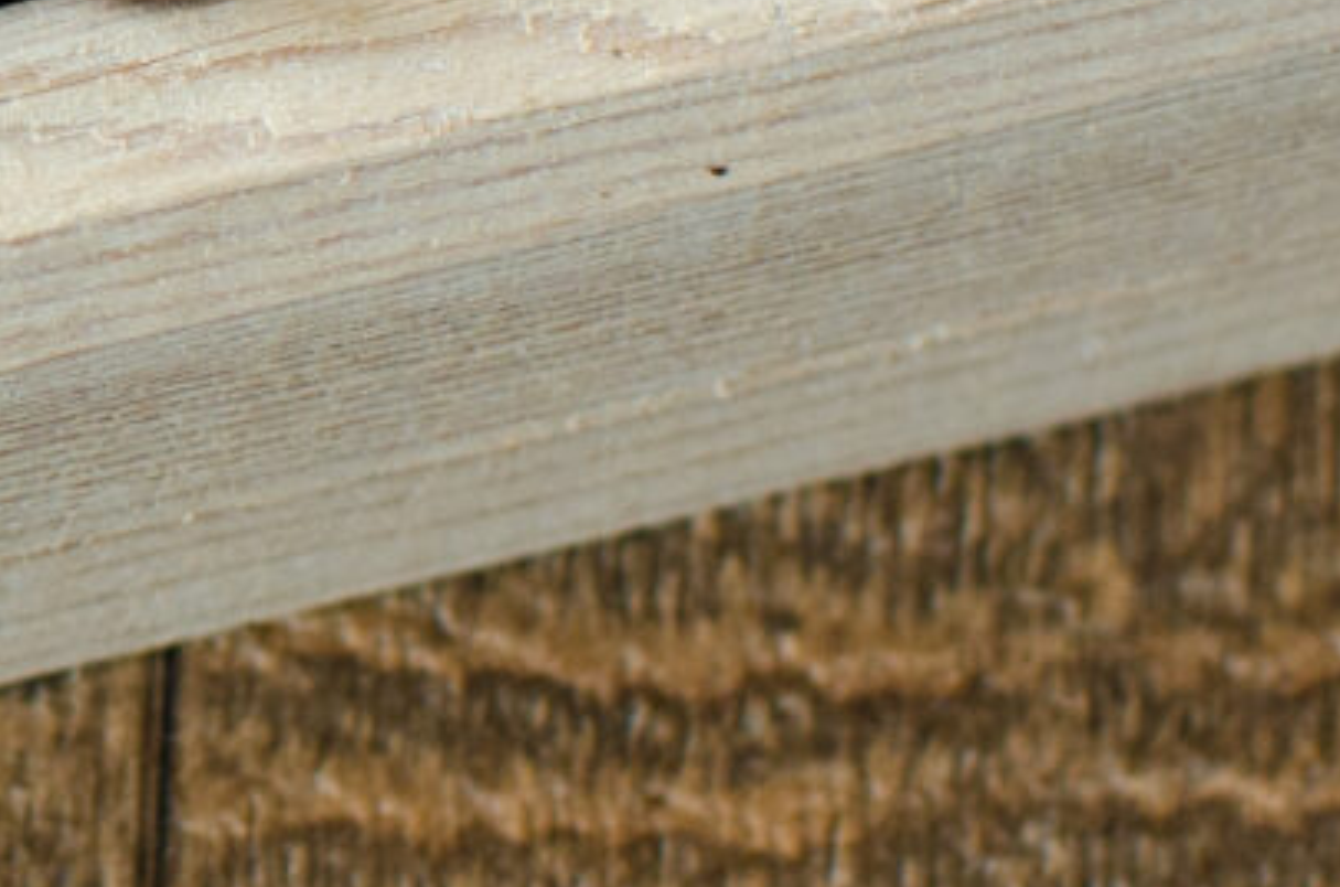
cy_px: -1218
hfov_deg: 4.2
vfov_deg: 2.9
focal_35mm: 474
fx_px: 17602
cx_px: -2597
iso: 400
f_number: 4.5
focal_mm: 50
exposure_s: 1/80
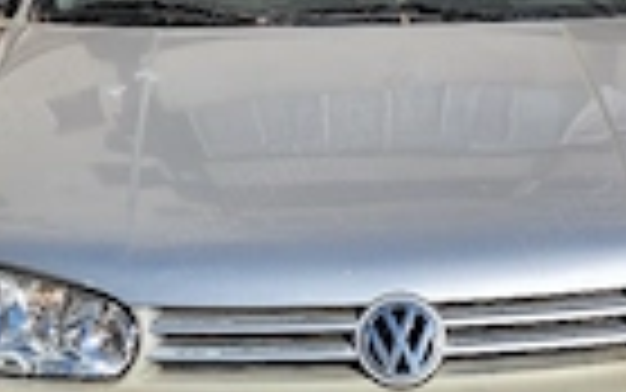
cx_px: 396
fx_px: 1195
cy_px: 207
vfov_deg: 18.6
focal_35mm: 70
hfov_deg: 29.2
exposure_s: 1/3333
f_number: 1.8
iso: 20
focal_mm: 5.4
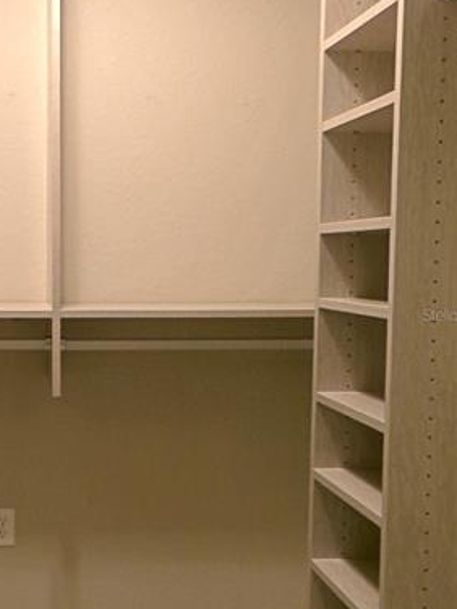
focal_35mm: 49
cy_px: 314
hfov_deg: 28.3
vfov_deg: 38.9
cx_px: 29
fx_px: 863
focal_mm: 4.3
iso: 263
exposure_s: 1/17
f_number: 3.7
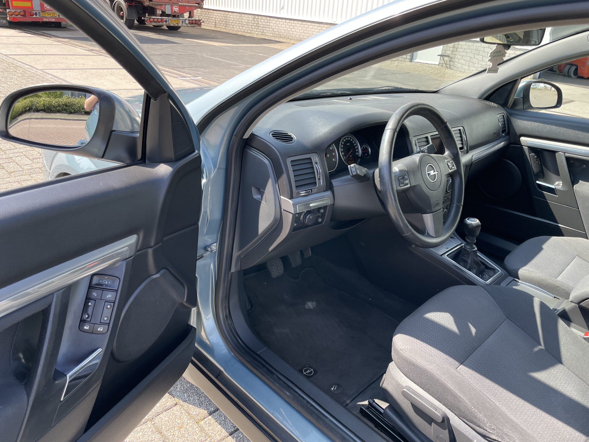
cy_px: 221
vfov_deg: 53.1
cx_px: 294
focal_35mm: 26
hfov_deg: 67.3
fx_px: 442
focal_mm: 4.2
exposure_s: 1/346
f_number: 1.6
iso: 32
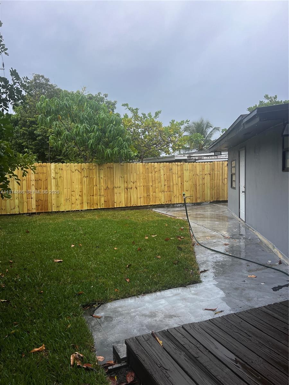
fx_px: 289
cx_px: 144
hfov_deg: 53.1
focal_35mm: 26
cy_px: 192
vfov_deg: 67.3
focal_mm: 5.7
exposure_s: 1/1724
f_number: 1.5
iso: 50
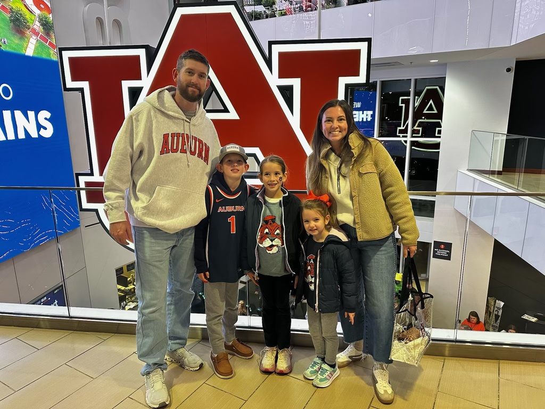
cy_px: 204
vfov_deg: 56.8
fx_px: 378
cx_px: 272
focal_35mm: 24
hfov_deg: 71.6
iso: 320
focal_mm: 6.86
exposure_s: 1/60
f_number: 1.78
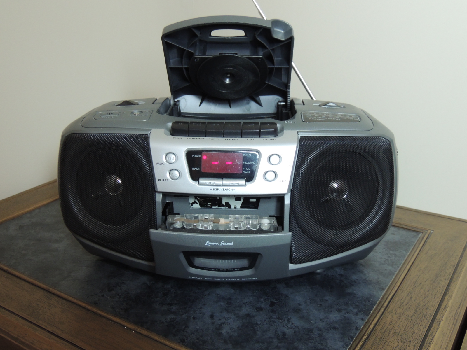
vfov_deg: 36.0
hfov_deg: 46.8
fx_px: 540
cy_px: 175
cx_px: 234
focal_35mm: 40
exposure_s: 1/20
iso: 400
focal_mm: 7.1
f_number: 3.3
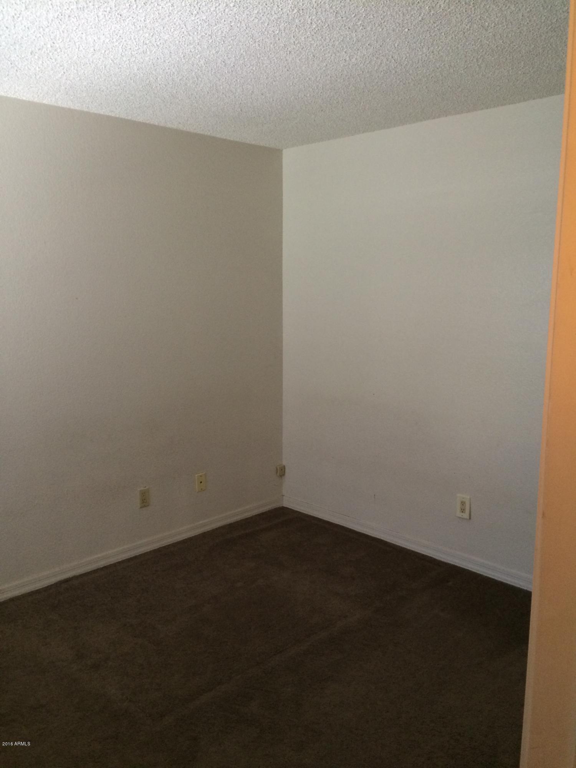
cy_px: 384
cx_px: 288
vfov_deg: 61.7
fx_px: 643
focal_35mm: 29
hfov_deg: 48.2
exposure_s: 1/30
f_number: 2.2
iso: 250
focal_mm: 4.15
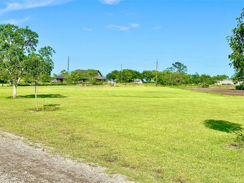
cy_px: 92
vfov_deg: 30.3
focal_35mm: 48
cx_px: 122
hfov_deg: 39.7
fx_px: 338
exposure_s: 1/5882
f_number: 1.78
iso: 64
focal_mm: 6.86
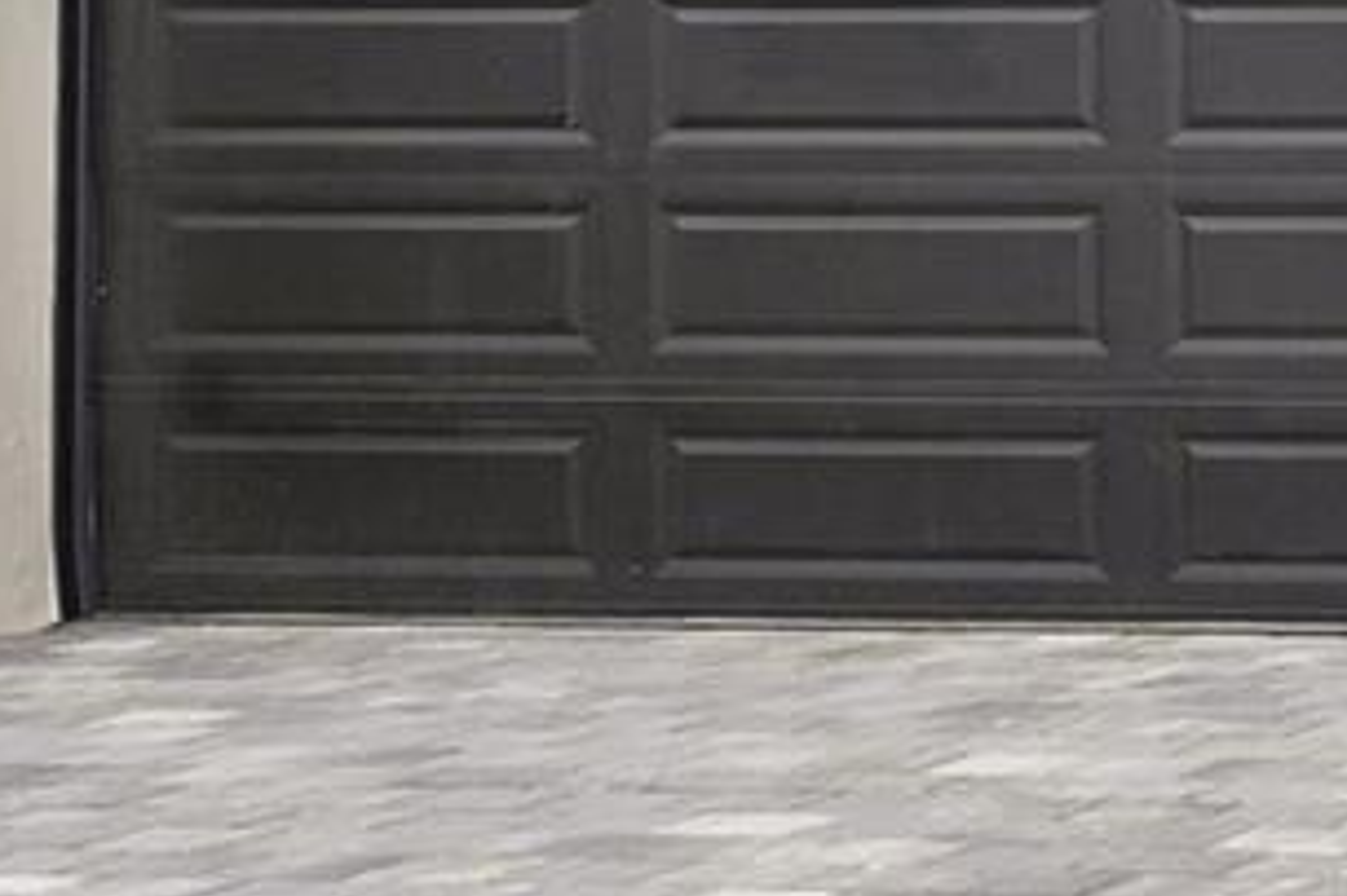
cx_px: 2804
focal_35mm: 84
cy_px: -132
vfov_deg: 15.7
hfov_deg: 16.9
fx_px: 3141
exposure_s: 1/160
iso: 100
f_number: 10
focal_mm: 16
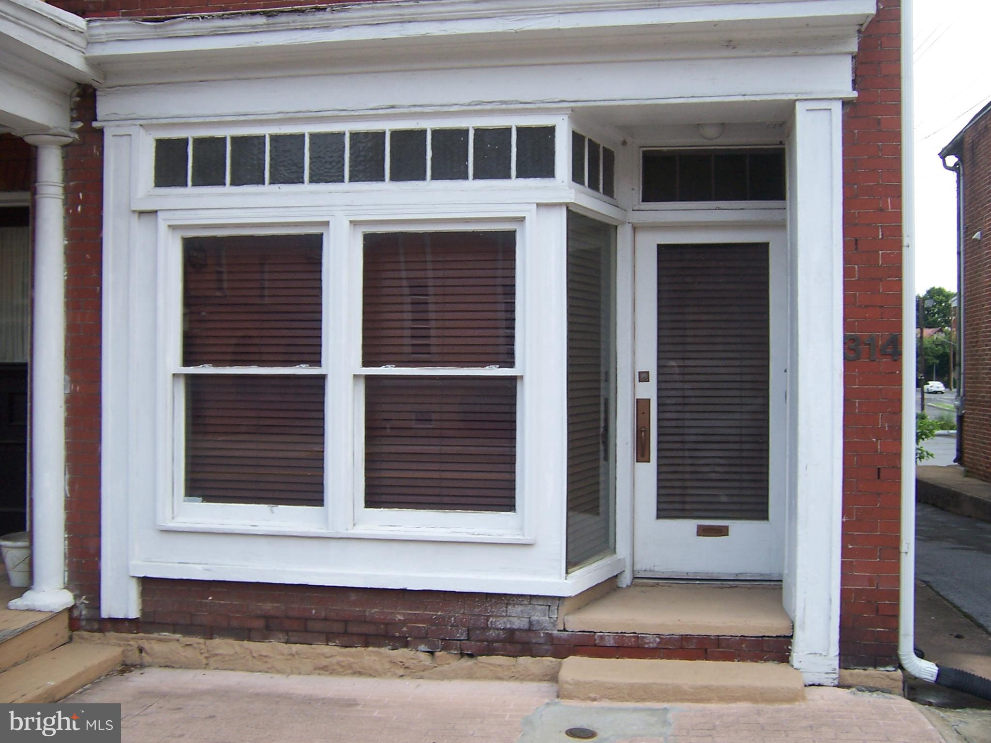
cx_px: 496
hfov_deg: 55.4
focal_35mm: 33
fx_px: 945
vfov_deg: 42.9
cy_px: 372
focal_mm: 5.5
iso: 80
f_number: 3.4
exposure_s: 1/90
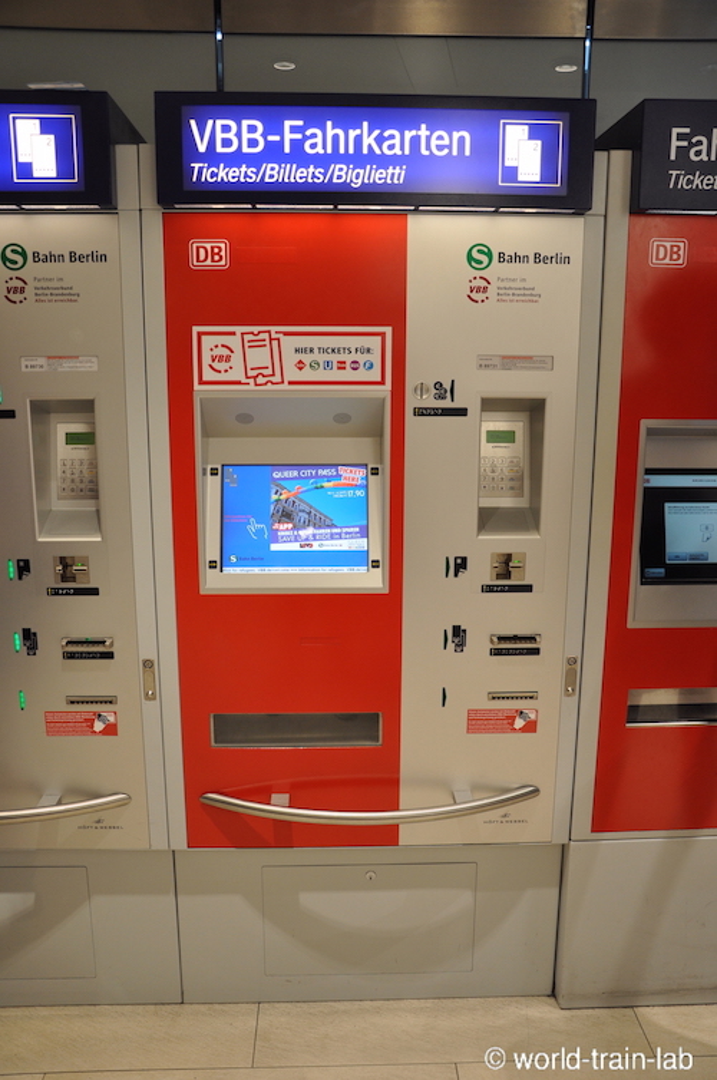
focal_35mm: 32
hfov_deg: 41.6
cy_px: 540
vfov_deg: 59.6
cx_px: 358
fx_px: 944
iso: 400
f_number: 4.5
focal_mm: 21
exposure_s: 1/80
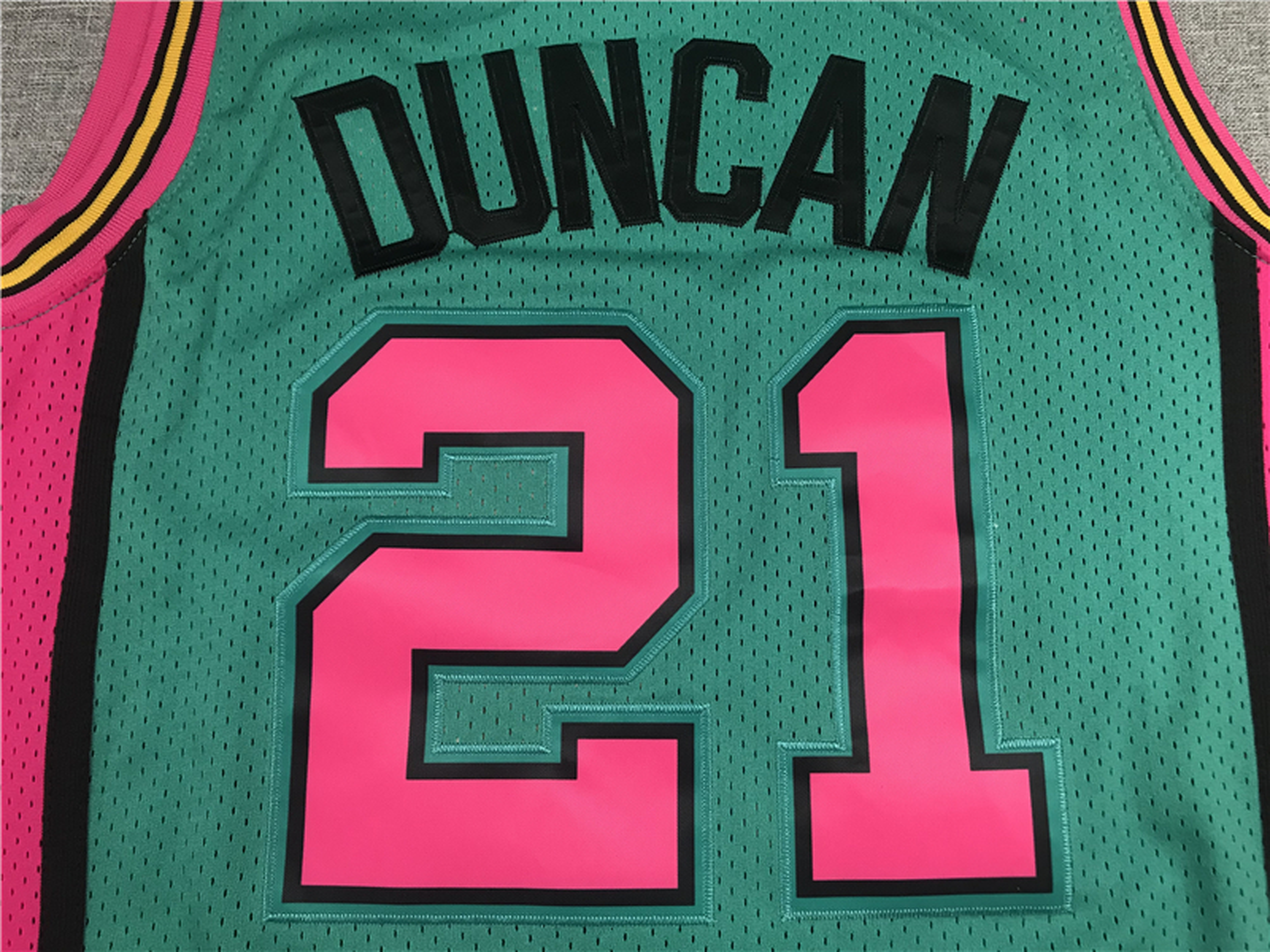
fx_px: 1027
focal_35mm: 28
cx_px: 635
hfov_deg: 63.4
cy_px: 476
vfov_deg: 49.7
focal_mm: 3.99
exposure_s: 1/33
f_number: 1.8
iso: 32
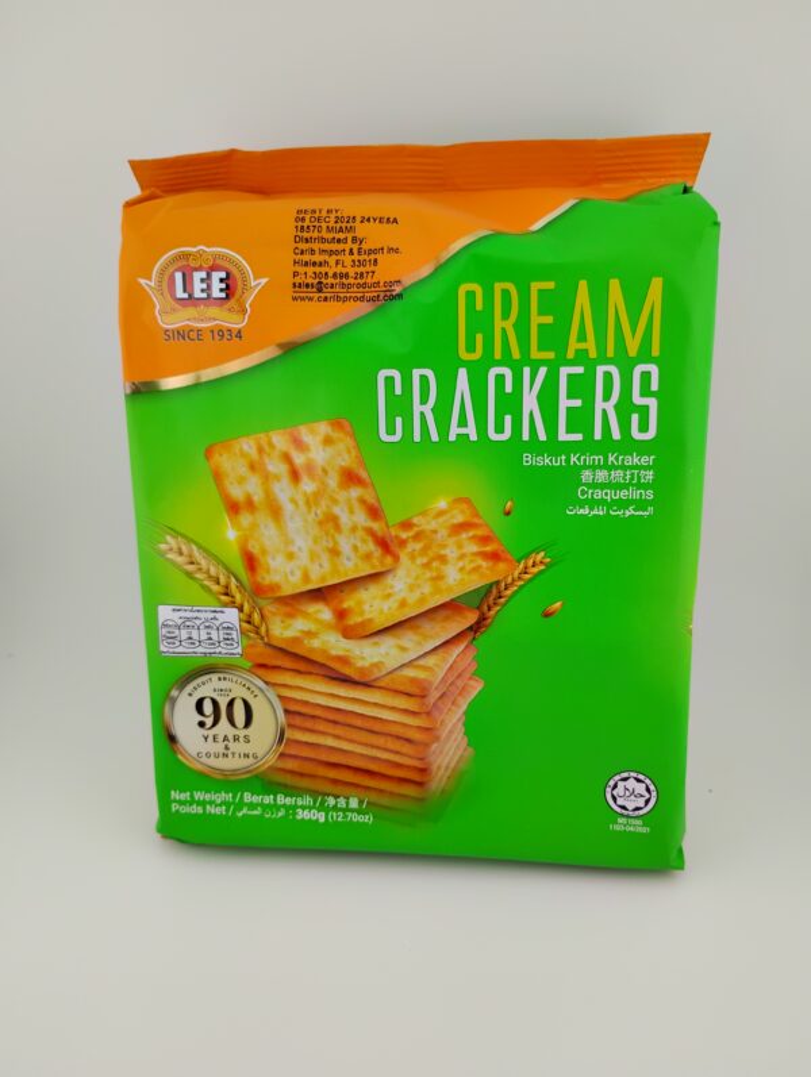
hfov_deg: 49.9
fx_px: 873
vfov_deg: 63.4
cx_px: 406
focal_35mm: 28
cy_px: 538
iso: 100
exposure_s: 1/263
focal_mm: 4.26
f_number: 1.8
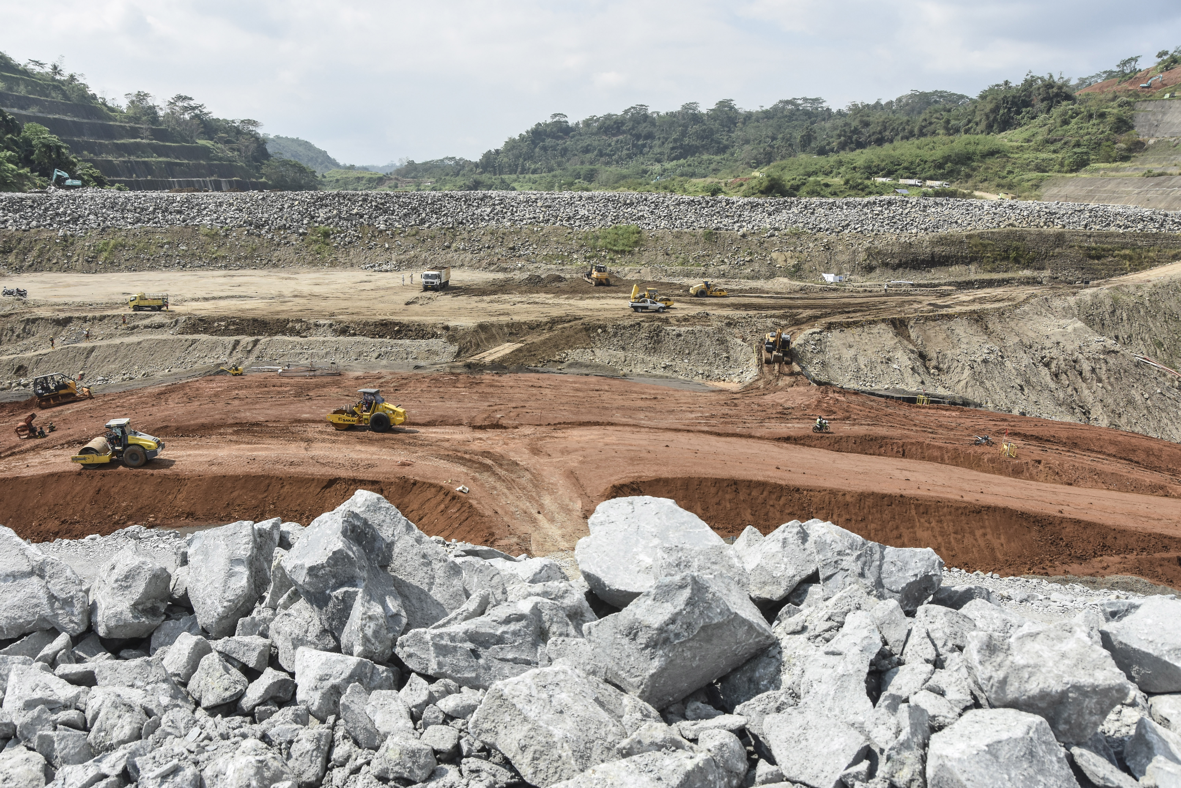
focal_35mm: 27
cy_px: 394
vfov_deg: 47.9
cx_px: 590
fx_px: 886
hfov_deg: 67.4
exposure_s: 1/1250
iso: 400
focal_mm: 18
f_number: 7.1
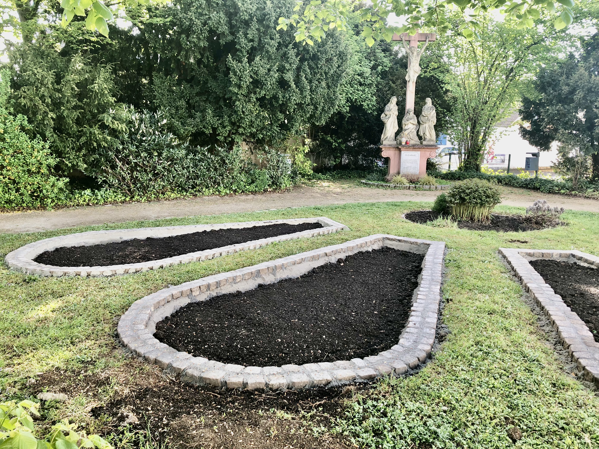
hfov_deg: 63.4
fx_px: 485
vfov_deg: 49.7
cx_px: 300
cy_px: 224
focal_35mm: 28
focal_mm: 3.99
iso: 25
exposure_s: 1/120
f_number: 1.8
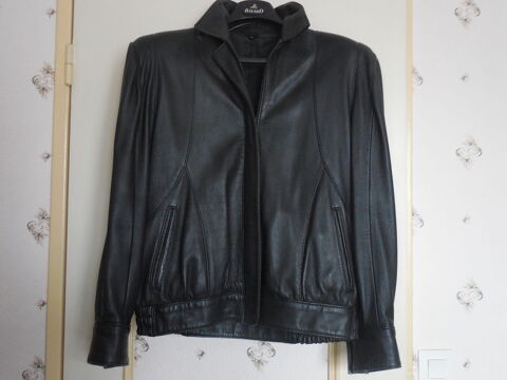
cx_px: 254
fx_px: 513
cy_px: 190
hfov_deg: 52.6
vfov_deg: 40.7
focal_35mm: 35
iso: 800
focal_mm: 6.3
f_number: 3.7
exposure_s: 1/6
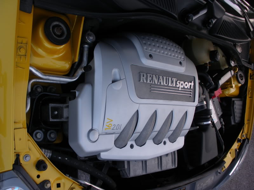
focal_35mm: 36
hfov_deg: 51.4
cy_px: 95
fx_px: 264
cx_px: 127
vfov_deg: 39.7
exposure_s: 1/30
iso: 64
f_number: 3.5
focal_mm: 6.3
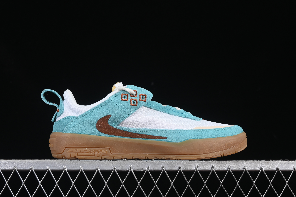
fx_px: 617
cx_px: 148
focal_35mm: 75
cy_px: 98
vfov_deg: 18.2
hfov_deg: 27.0
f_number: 8
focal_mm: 50
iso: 160
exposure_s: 1/80
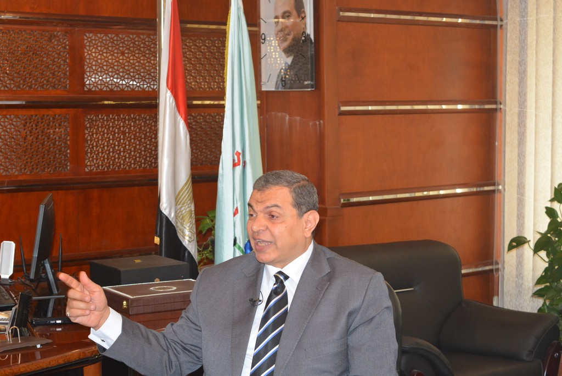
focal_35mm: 82
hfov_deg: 24.6
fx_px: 1289
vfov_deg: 16.6
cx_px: 281
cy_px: 188
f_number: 5.6
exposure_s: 1/60
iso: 1100
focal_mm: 55
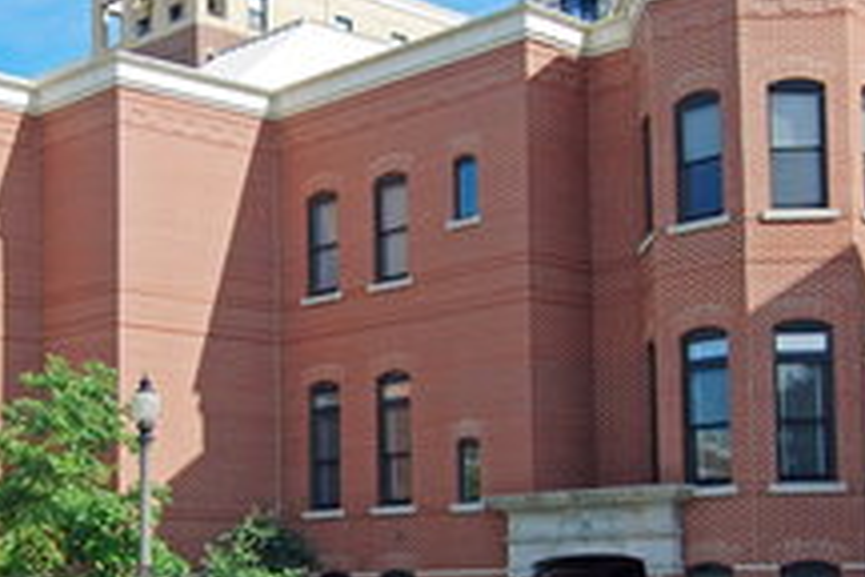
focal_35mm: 73
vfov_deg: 18.5
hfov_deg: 27.4
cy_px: 465
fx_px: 1754
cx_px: 232
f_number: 8
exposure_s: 1/400
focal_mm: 22
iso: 200
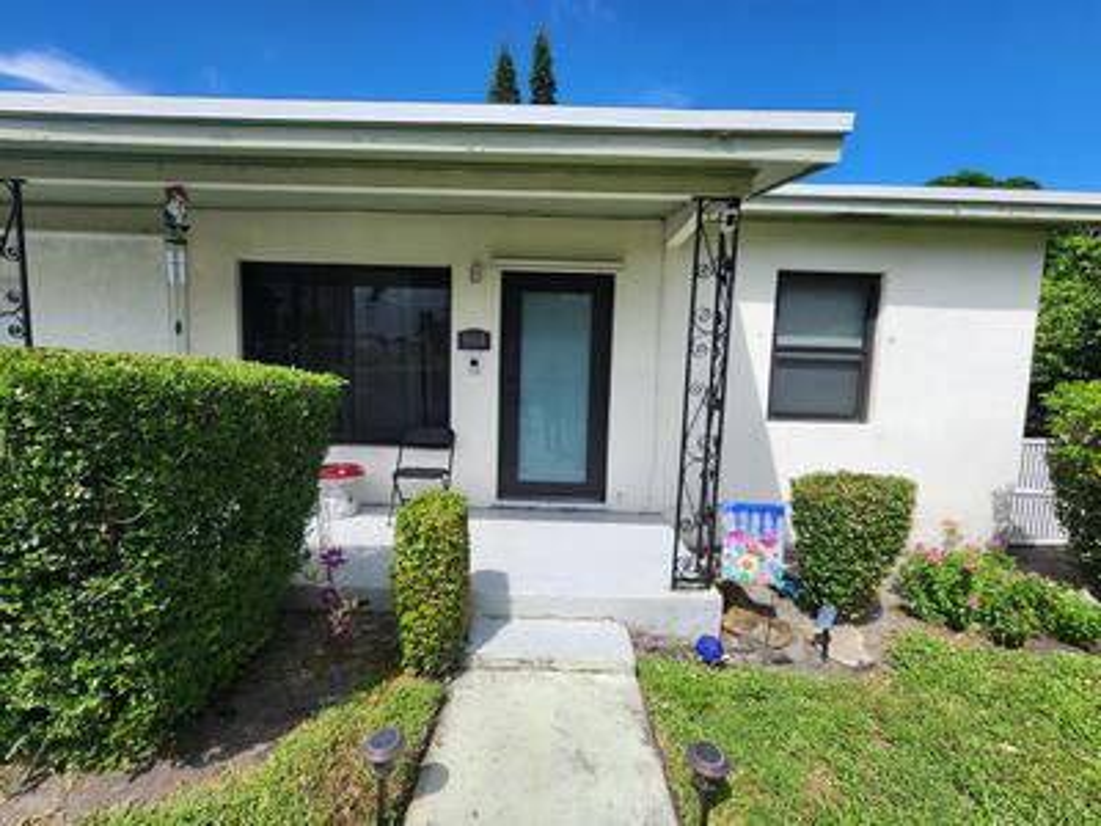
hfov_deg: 106.2
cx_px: 550
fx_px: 413
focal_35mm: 13
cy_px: 413
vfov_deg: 89.9
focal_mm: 2.2
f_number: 2.2
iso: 50
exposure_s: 1/2000
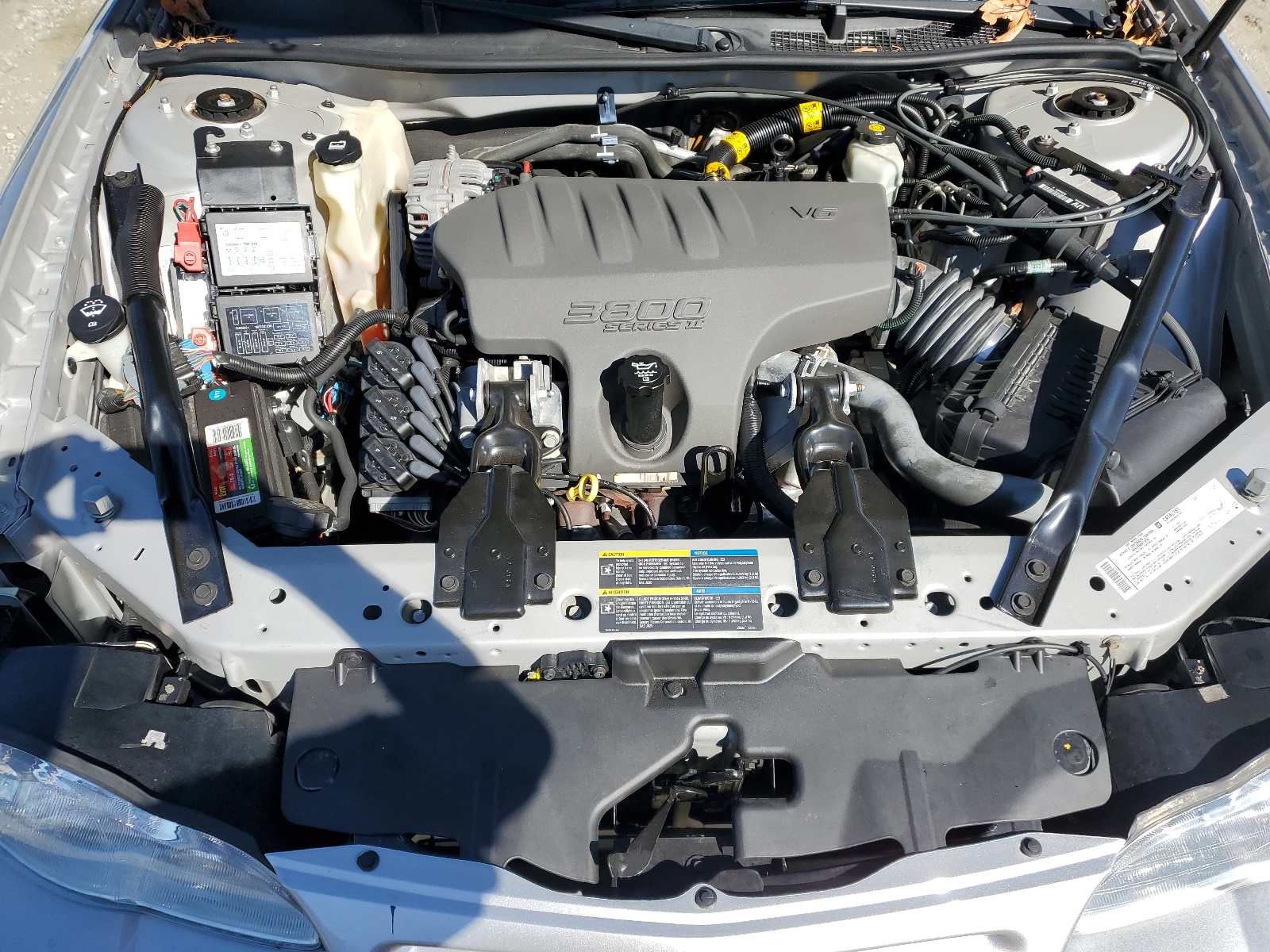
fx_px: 954
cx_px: 635
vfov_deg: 53.1
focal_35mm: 26
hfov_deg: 67.3
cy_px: 476
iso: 50
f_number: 1.5
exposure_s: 1/2500
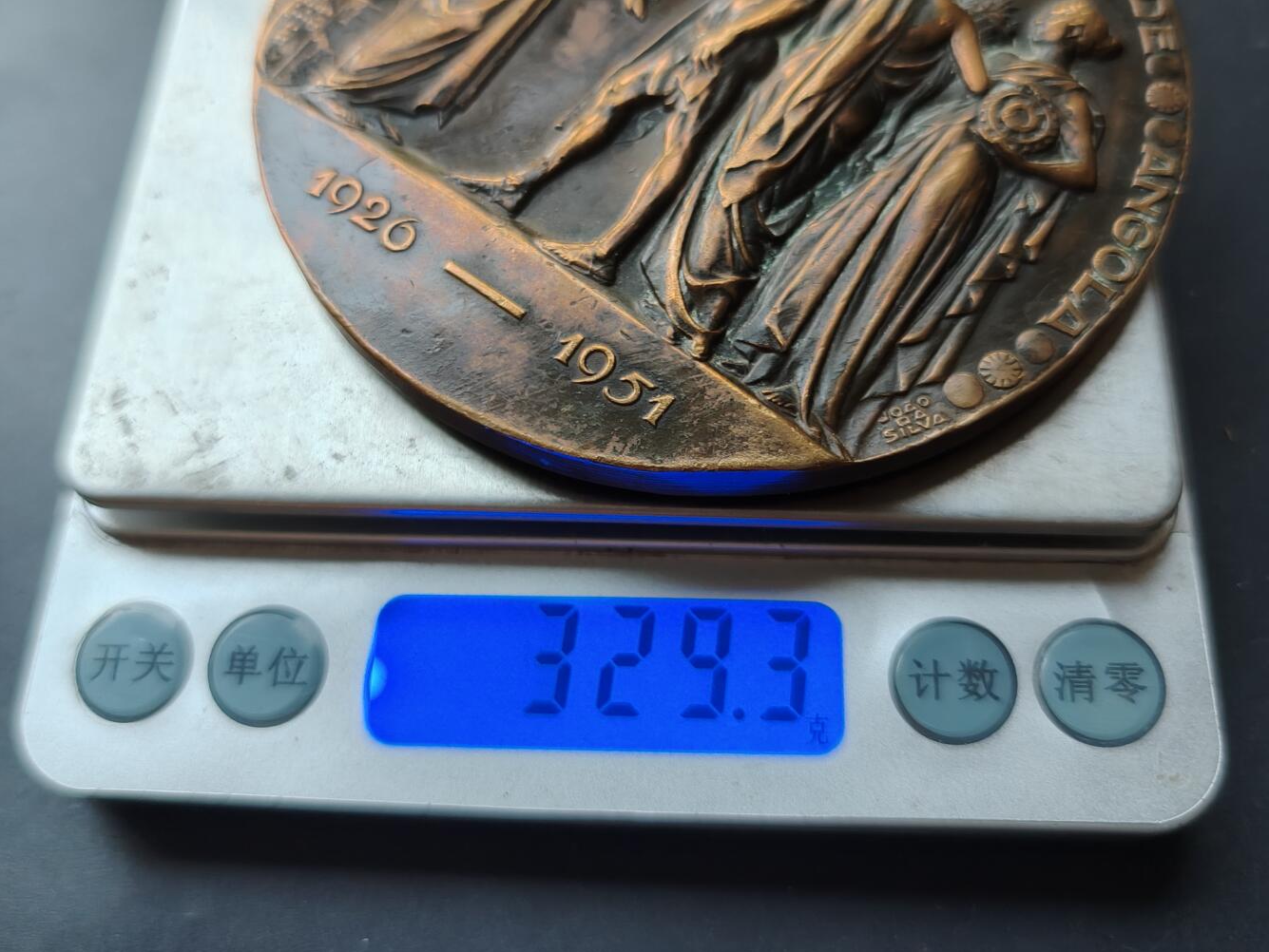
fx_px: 1137
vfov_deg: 45.4
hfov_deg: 58.3
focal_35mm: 31
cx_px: 641
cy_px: 444
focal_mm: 6.06
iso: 640
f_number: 1.6
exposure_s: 1/100
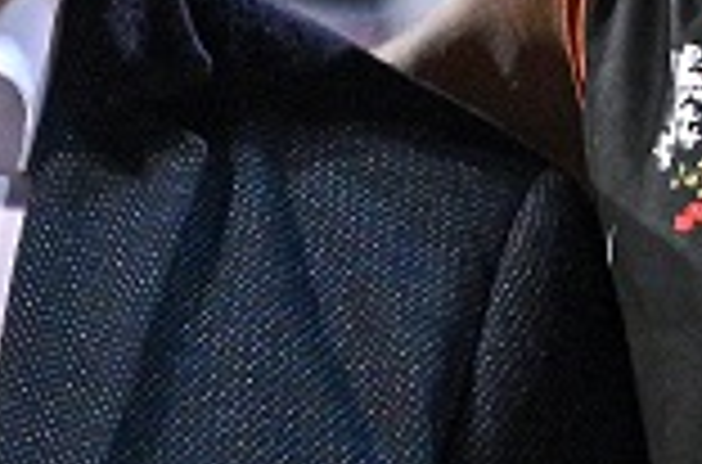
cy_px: 293
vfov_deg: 1.5
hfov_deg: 2.2
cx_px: -360
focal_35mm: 941
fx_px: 18294
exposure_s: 1/100
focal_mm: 122
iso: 5000
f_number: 2.8
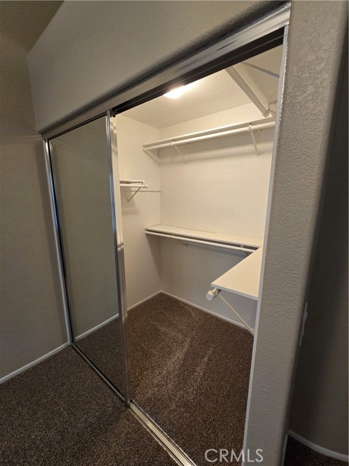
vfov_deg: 106.2
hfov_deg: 89.9
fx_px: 175
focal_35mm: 13
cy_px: 233
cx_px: 174
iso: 320
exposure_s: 1/60
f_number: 2.2
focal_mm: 2.2
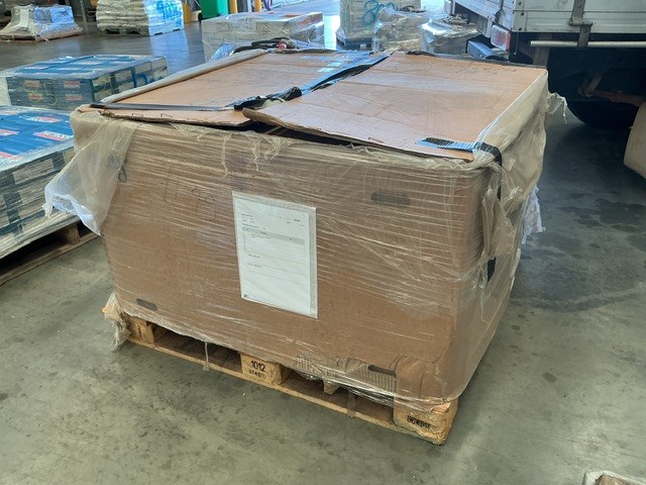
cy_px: 242
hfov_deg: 61.7
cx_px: 323
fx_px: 541
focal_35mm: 29
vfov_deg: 48.2
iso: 64
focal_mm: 3
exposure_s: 1/120
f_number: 1.8
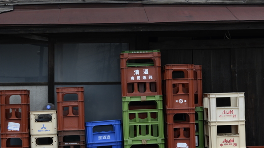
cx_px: 132
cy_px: 51
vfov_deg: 12.0
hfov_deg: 21.1
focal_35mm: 101
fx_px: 707
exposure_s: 1/250
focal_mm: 50
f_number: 5.6
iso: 400
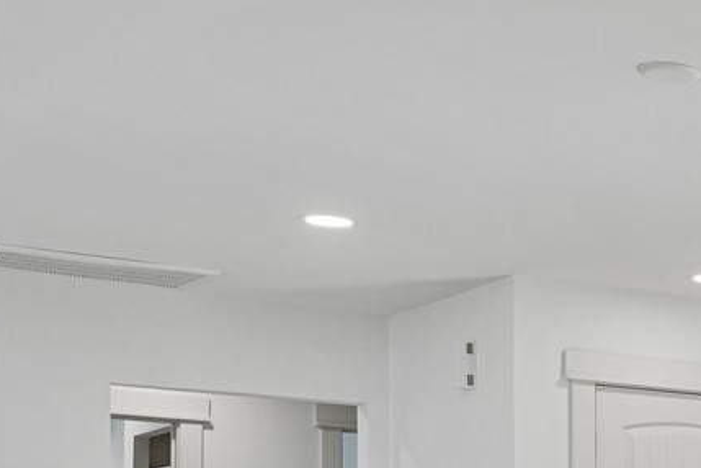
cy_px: 674
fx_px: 1577
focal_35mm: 81
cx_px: 1100
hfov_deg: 20.7
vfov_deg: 15.7
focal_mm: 16
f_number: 8
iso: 400
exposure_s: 1/20
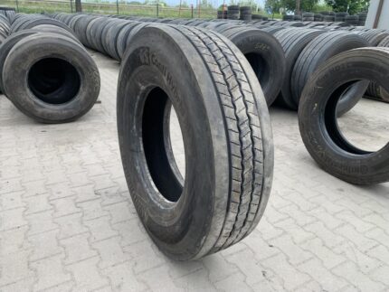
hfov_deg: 67.3
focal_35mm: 26
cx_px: 194
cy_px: 146
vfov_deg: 53.1
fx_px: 292
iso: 25
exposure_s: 1/303
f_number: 1.8
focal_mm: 4.25
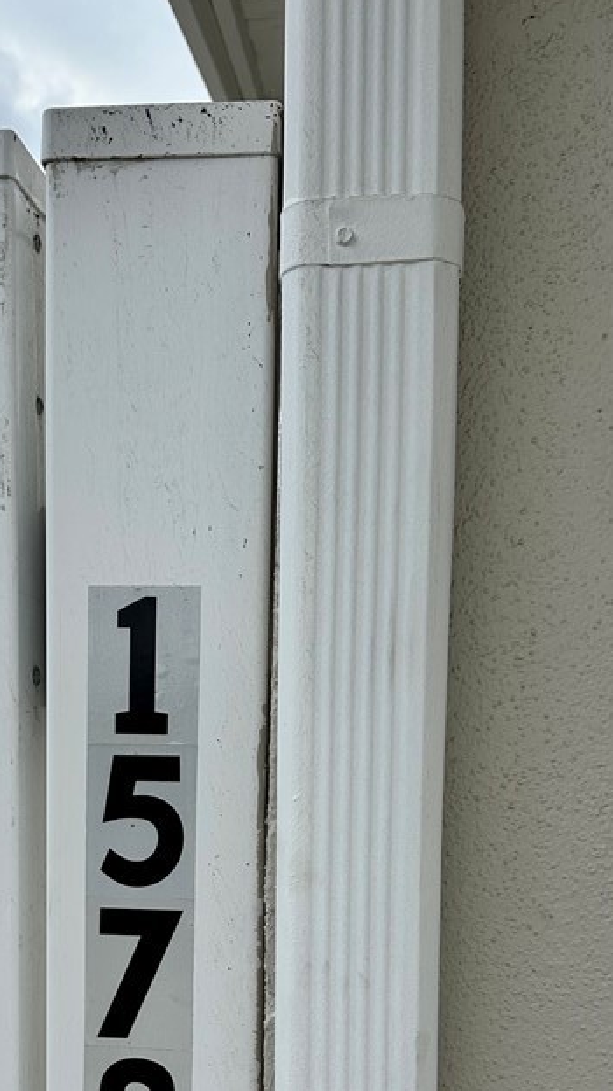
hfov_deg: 27.3
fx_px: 1244
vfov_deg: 45.2
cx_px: 152
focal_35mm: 43
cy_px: 860
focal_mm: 6.86
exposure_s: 1/4016
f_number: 1.78
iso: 80
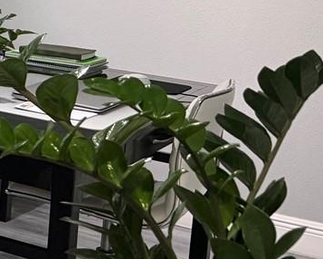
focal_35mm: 105
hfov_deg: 14.2
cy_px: -23
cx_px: -390
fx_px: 1004
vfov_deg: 14.4
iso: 320
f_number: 1.78
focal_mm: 6.76
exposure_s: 1/60
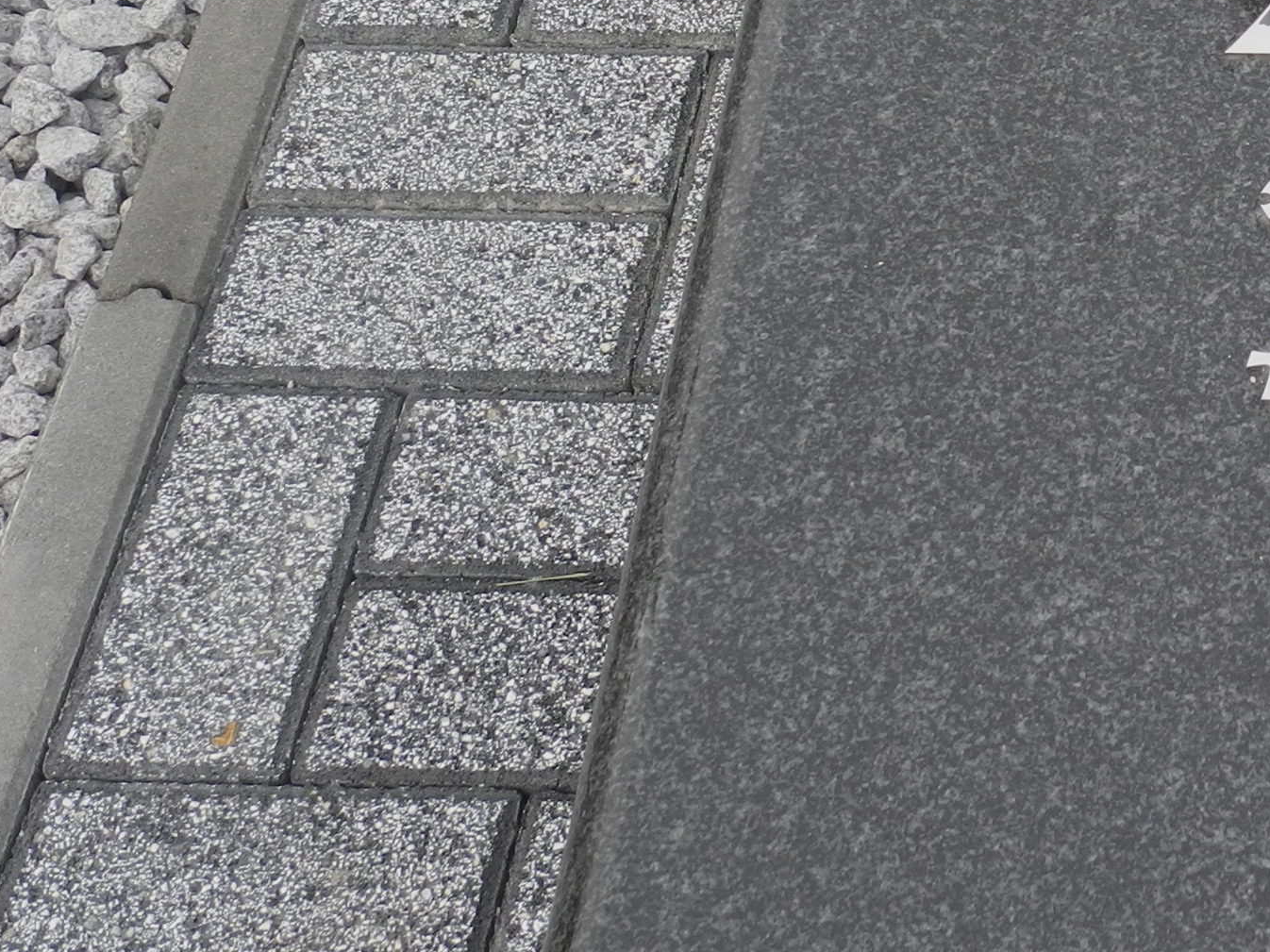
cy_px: 8
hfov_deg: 17.9
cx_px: 1642
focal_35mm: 103
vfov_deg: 14.2
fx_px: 3778
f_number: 3.2
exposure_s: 1/400
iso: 100
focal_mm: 8.1
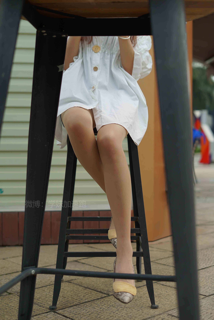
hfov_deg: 27.0
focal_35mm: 50
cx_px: 107
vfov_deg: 39.6
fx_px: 445
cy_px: 160
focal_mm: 50
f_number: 2.8
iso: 100
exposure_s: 1/1250
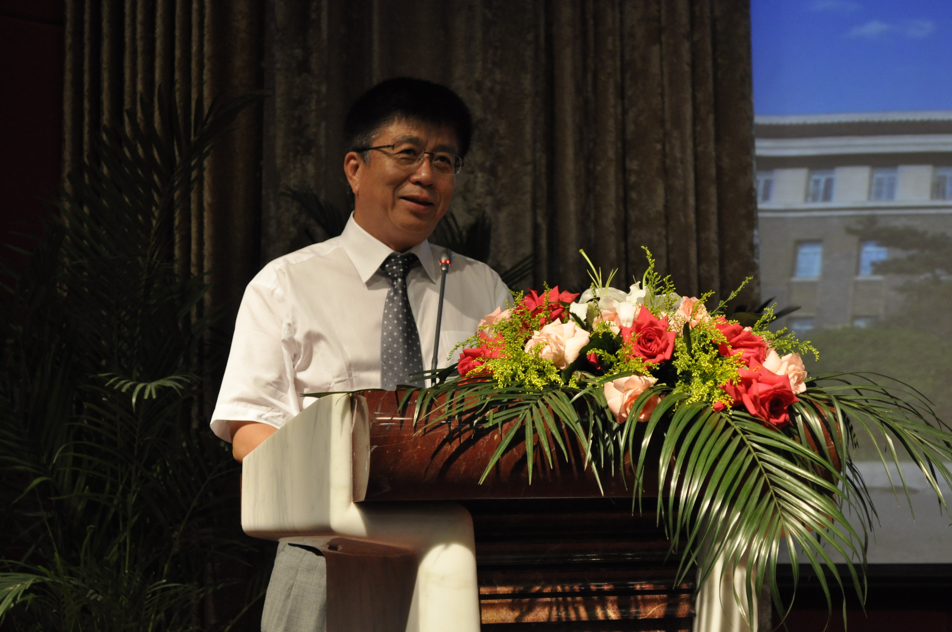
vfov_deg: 16.5
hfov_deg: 24.6
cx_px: 476
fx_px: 2179
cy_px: 316
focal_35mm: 82
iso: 1250
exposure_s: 1/100
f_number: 5.6
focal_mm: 55
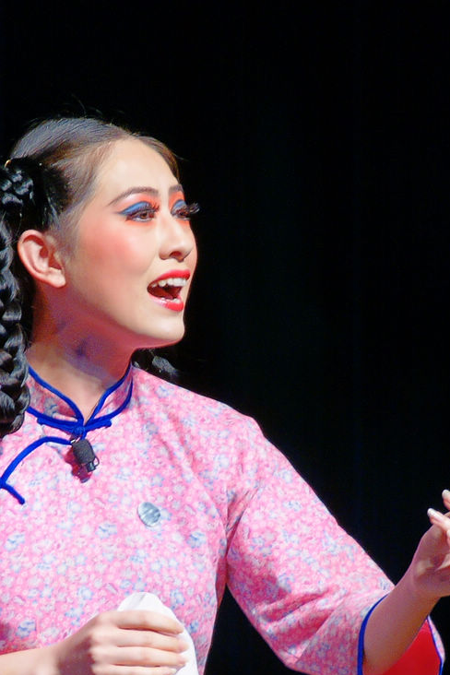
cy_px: 539
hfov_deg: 1.9
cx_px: 184
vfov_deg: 2.8
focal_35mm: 738
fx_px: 13836
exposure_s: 1/60
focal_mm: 300
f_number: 7.1
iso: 250
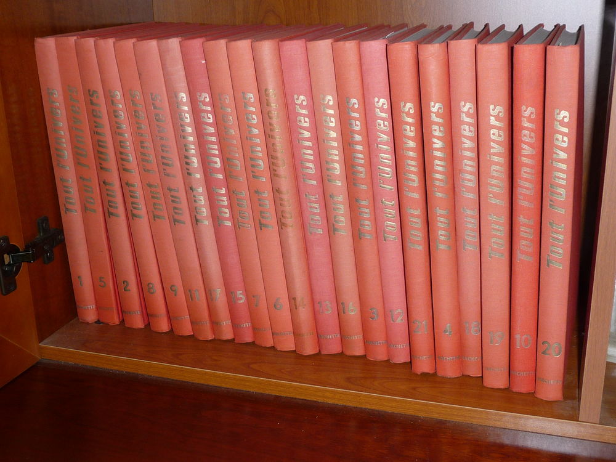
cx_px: 308
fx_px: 765
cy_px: 231
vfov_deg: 33.6
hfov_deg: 43.9
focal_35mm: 43
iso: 100
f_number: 3.5
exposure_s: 1/30
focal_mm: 5.3
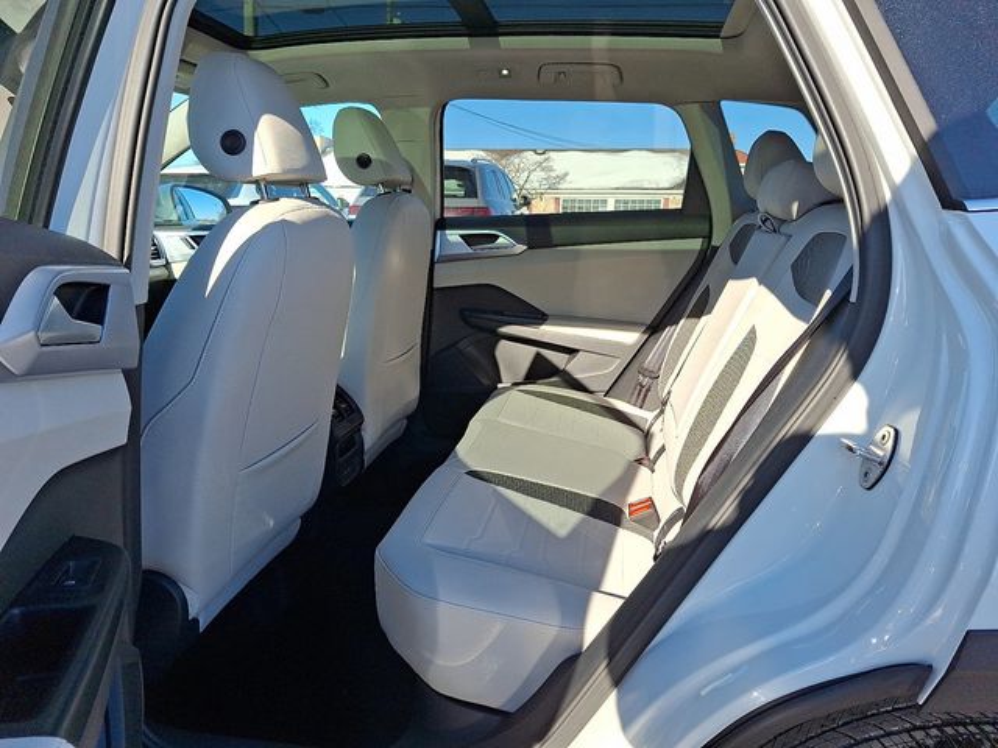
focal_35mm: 25
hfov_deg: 69.4
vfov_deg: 54.9
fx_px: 721
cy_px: 374
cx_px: 499
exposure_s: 1/588
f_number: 1.8
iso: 25
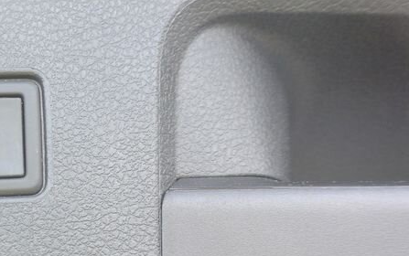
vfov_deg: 20.4
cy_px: 207
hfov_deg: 30.2
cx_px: -1
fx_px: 703
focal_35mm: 63
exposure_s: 1/125
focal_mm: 10
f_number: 4
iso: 280
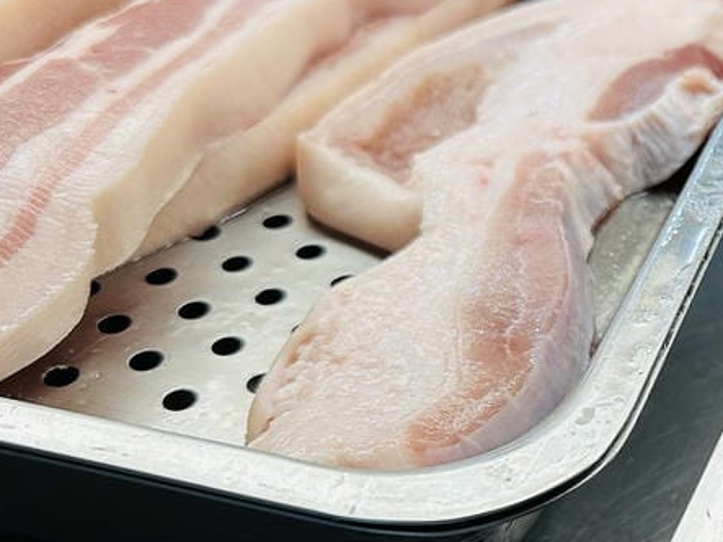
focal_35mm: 65
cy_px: 243
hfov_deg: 26.7
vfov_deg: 22.6
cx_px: 854
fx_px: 1357
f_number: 1.78
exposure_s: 1/120
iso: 64
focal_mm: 6.86
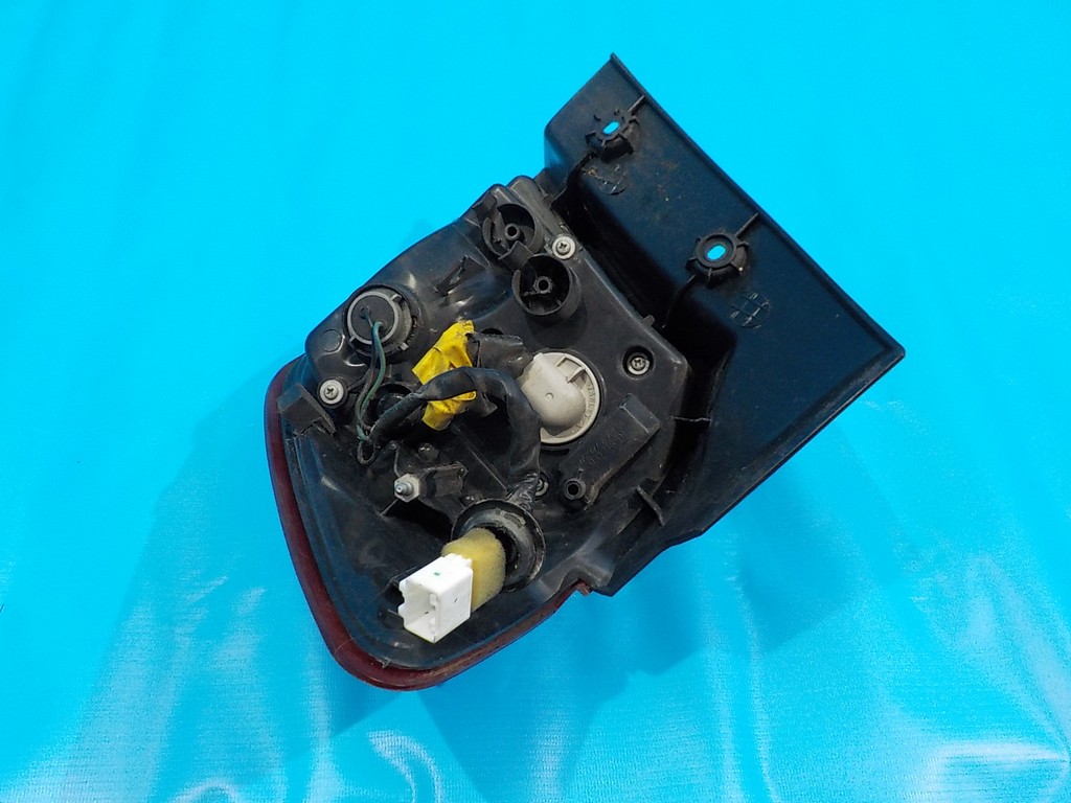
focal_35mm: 30
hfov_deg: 60.0
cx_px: 536
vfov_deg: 46.8
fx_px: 928
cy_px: 402
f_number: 3.3
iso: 320
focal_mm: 4.1
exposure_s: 1/30
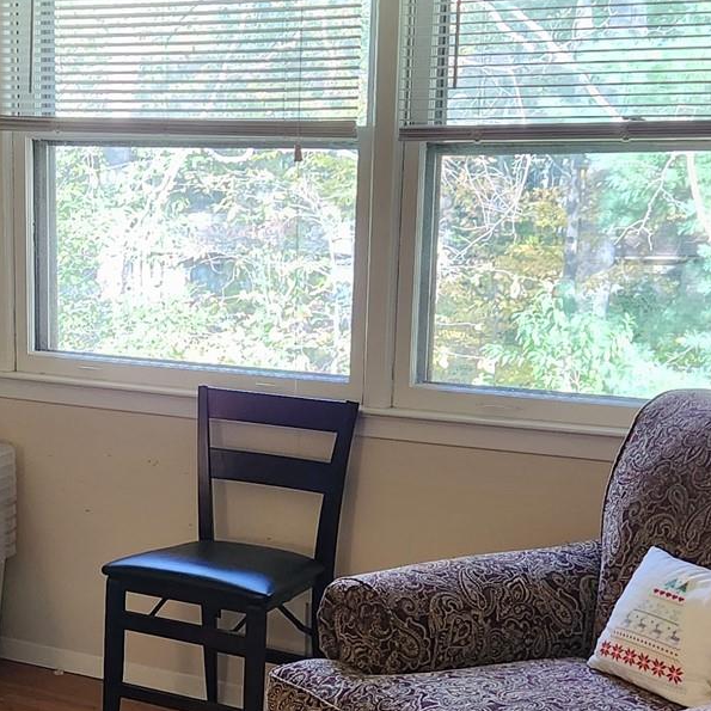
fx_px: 1627
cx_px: 93
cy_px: 485
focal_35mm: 70
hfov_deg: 24.1
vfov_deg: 24.5
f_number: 1.8
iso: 320
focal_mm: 5.4
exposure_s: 1/120
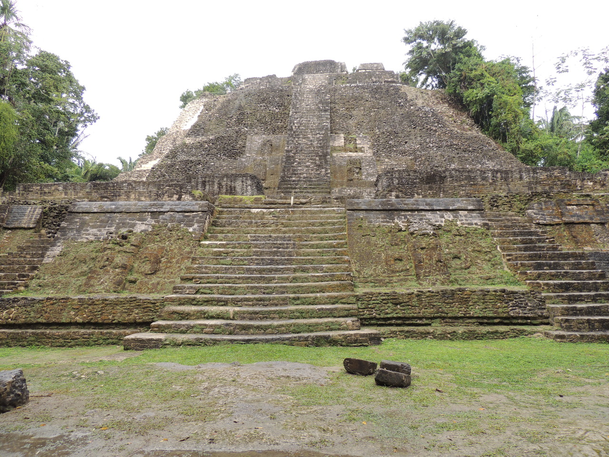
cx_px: 304
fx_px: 422
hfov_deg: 71.6
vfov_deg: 56.8
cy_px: 228
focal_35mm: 24
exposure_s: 1/250
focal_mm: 4.3
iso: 100
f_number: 3
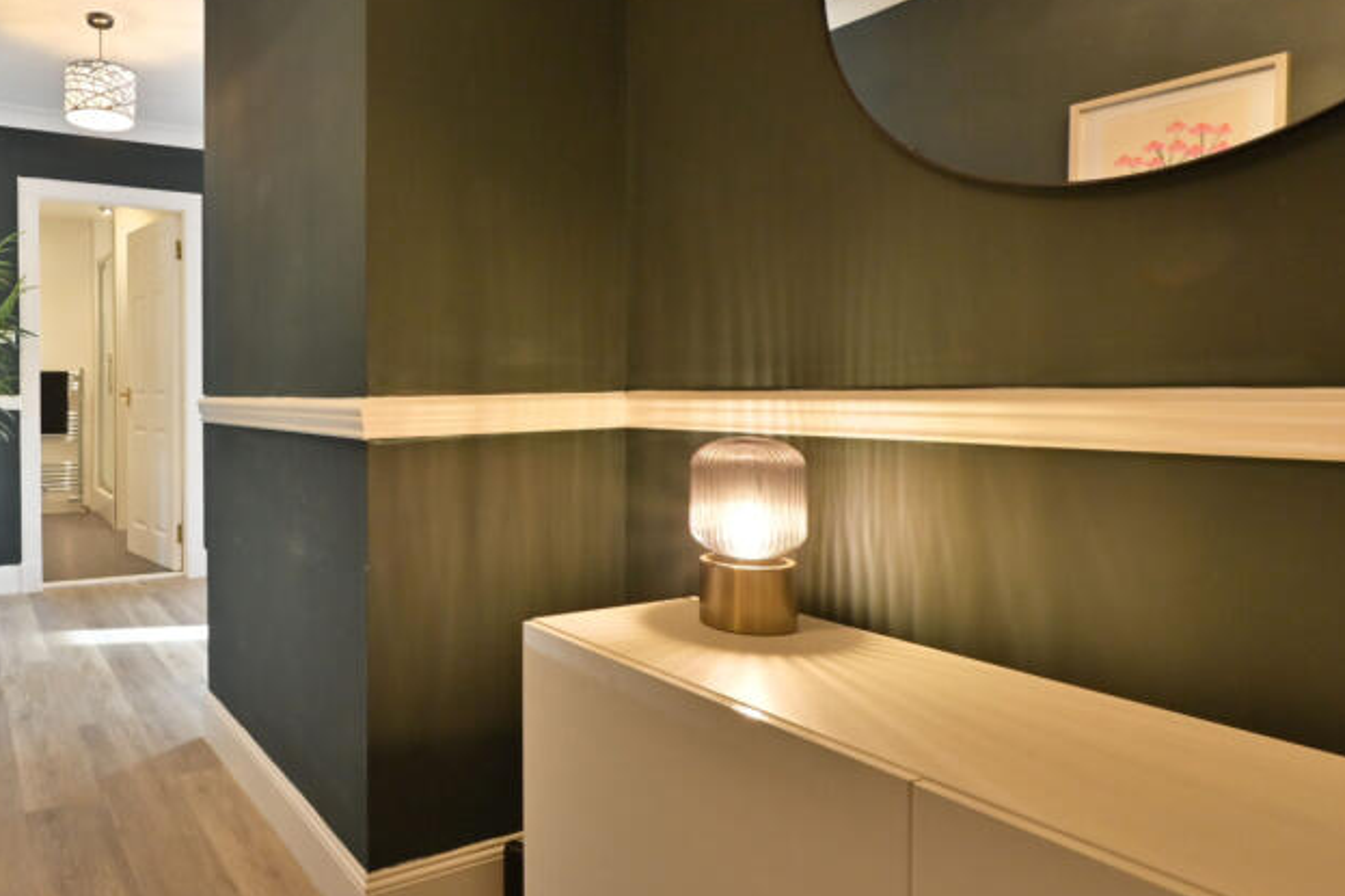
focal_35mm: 23
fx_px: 859
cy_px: 409
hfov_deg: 71.0
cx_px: 337
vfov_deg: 55.0
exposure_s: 1/20
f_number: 13
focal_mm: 14
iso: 2500
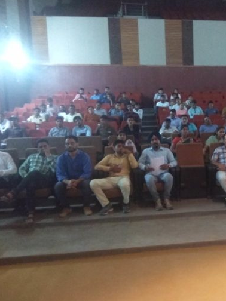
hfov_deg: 44.5
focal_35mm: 29
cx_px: 197
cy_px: 152
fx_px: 252
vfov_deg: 61.7
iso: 3200
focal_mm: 3.57
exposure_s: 1/13
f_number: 2
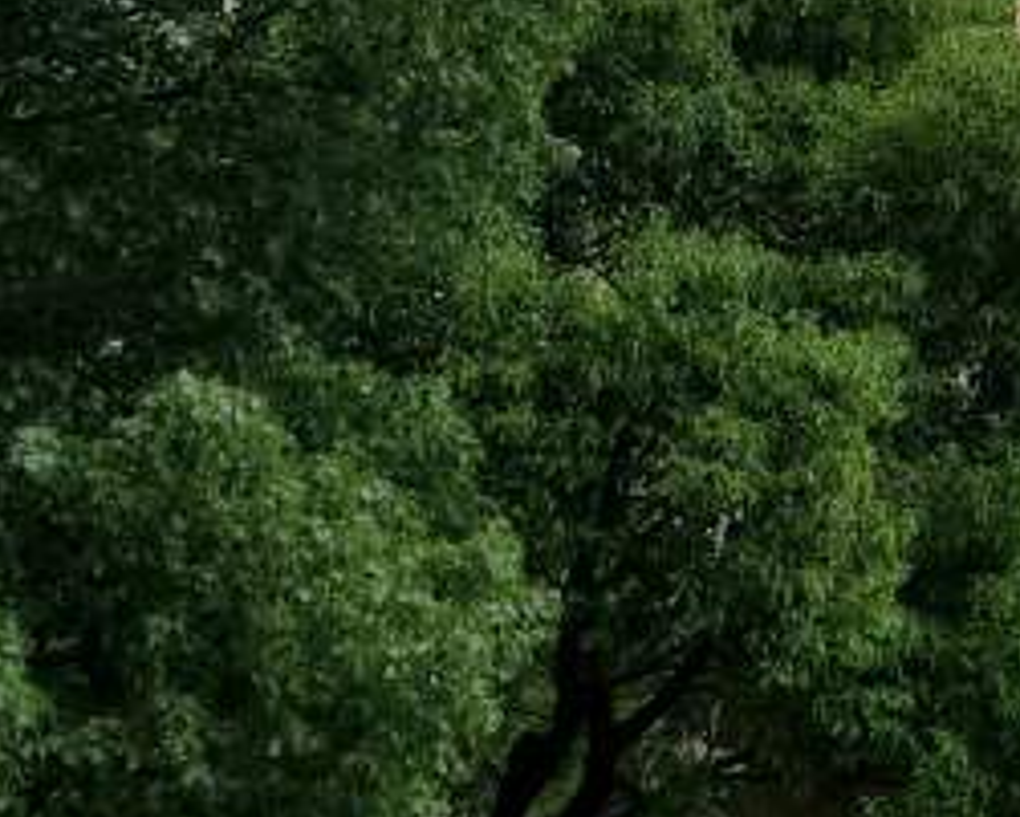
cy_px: -195
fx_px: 2446
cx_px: 1455
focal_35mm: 81
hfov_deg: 20.7
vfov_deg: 17.9
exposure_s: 1/520
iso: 50
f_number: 2.4
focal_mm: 4.3
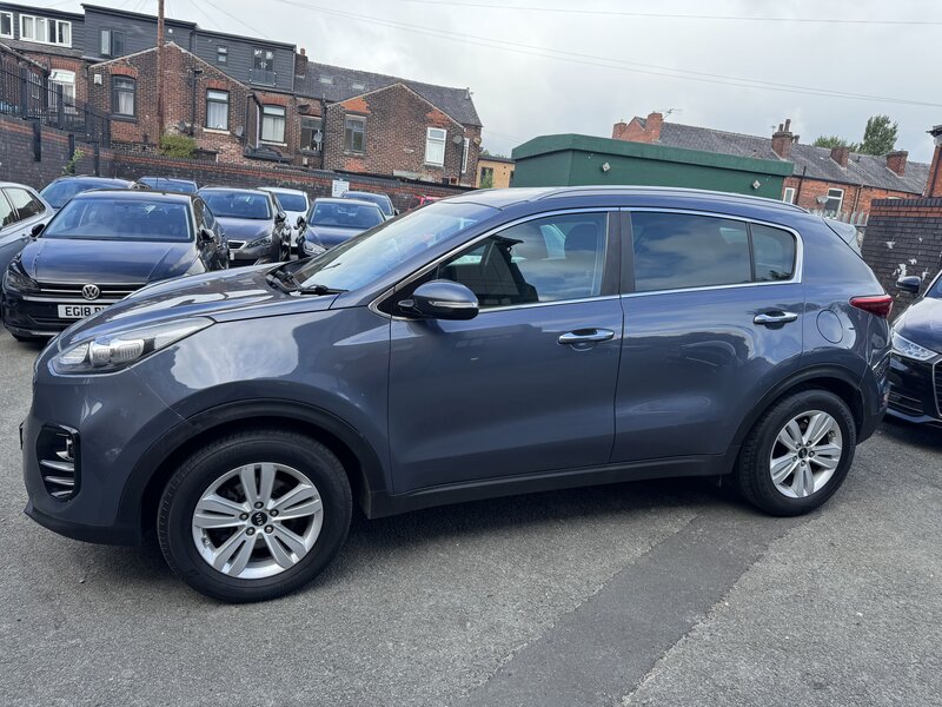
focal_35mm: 24
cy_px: 354
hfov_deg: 71.6
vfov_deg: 56.8
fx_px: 653
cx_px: 471
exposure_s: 1/853
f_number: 1.78
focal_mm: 6.76
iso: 80
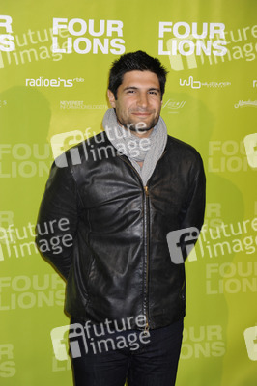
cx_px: 128
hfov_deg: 14.4
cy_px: 193
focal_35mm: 95
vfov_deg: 21.5
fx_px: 1019
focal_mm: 95
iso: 800
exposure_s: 1/200
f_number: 5
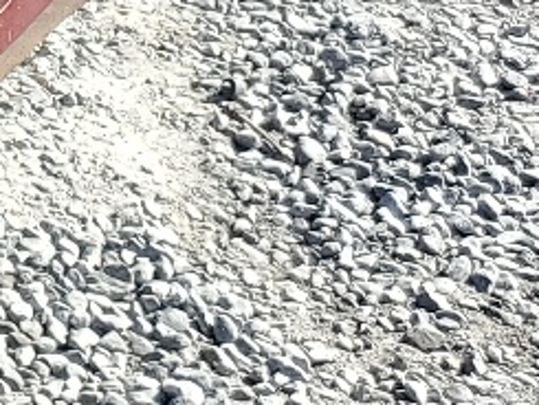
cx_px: -937
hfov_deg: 9.6
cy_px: -484
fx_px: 2648
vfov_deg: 8.2
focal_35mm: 170
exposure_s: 1/2000
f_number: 1.5
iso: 50
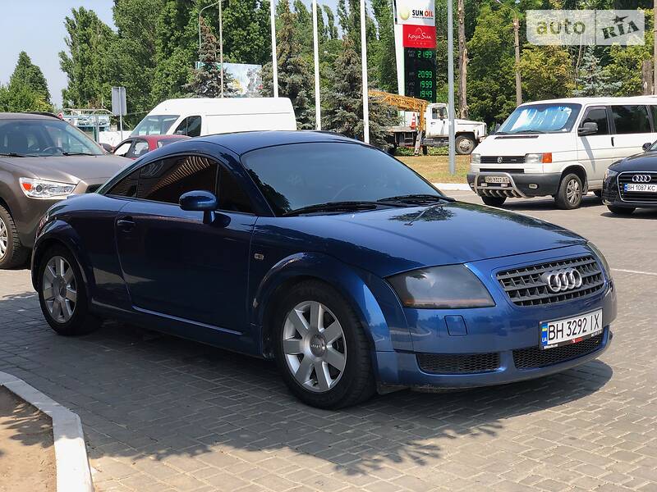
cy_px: 246
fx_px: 987
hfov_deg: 36.8
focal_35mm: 52
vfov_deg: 28.0
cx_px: 328
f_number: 2.4
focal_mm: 6
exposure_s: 1/417
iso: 16
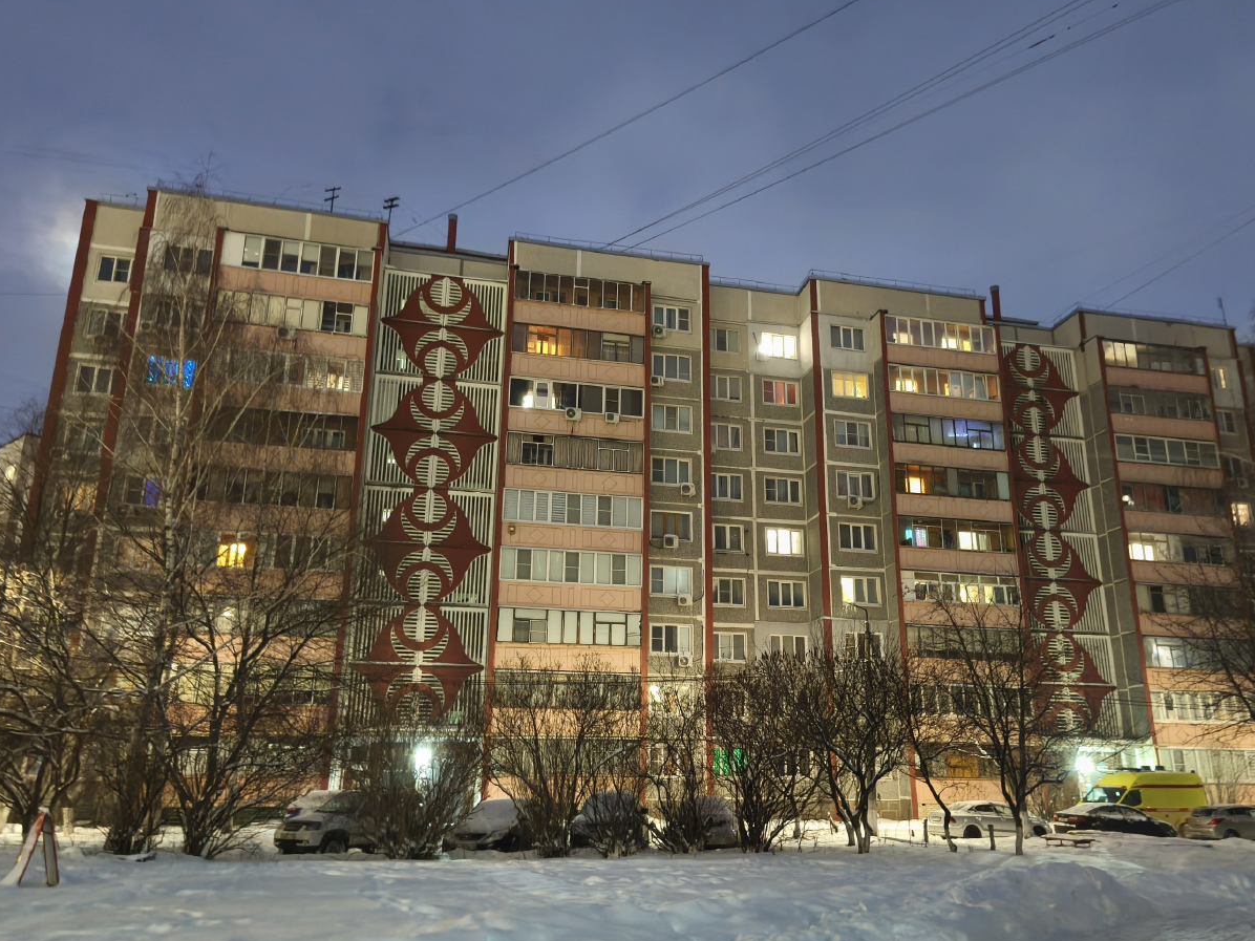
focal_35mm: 25
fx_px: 906
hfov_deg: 69.3
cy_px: 502
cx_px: 661
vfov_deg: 54.8
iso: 5000
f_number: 1.7
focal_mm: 5.35
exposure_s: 1/16.7
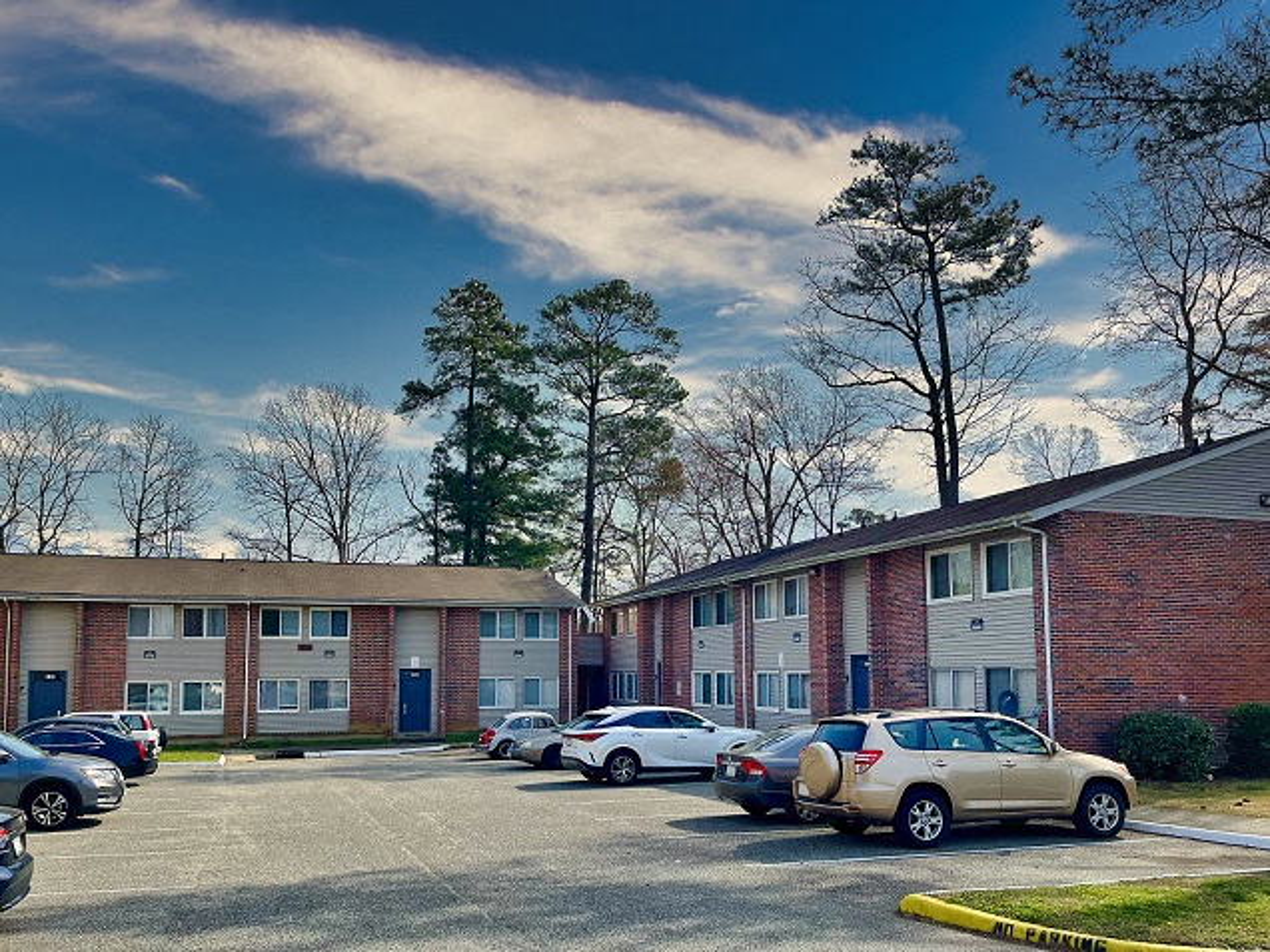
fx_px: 954
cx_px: 635
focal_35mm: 26
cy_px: 476
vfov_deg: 53.1
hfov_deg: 67.3
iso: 50
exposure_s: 1/6173
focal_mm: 5.1
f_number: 1.6
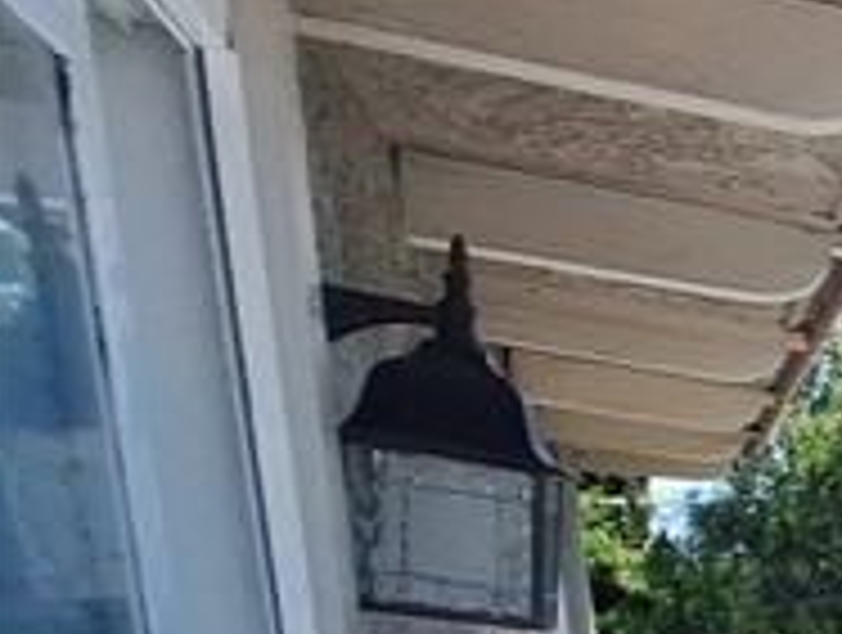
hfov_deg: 13.0
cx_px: 2287
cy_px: 989
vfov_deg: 18.2
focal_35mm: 71
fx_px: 1730
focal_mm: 1.74
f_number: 2.2
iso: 40
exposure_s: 1/2294
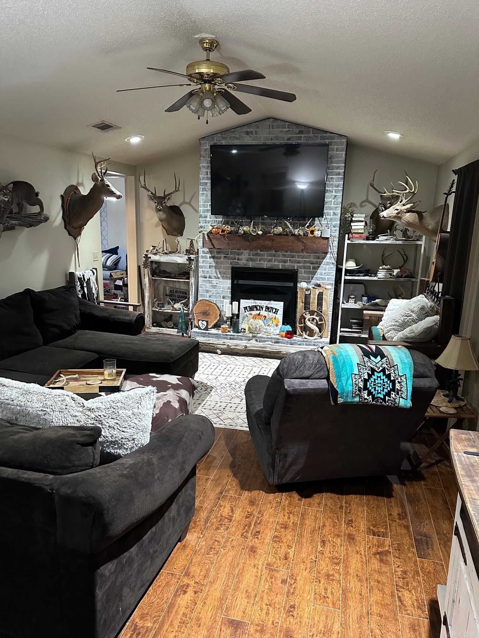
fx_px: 443
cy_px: 319
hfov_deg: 56.8
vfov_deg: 71.6
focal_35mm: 24
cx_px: 240
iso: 800
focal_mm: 6.86
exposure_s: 1/60
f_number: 1.78
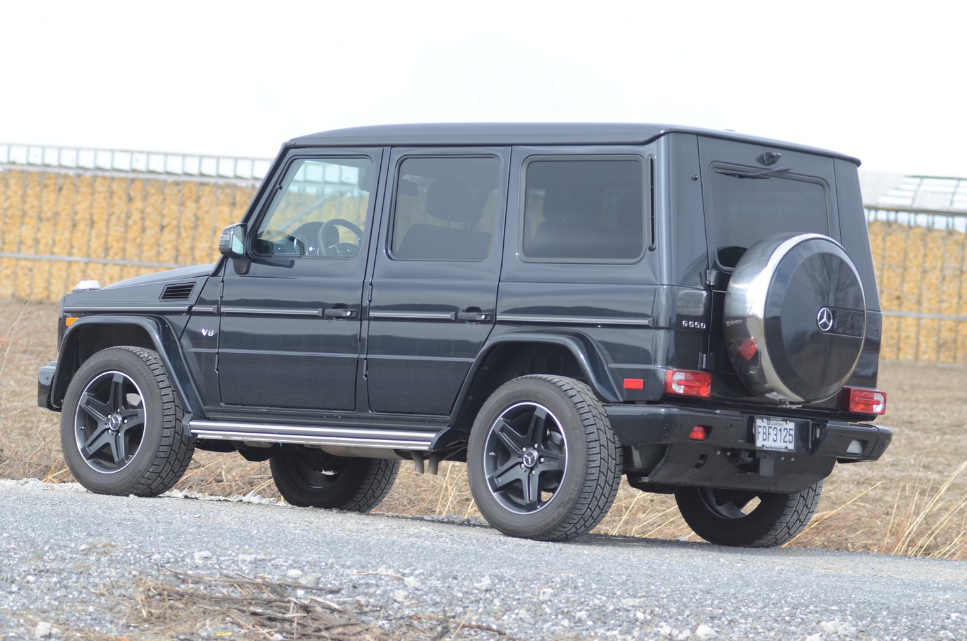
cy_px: 320
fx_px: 4423
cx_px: 484
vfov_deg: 8.3
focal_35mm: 165
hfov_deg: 12.5
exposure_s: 1/320
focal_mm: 110
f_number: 4.5
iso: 100
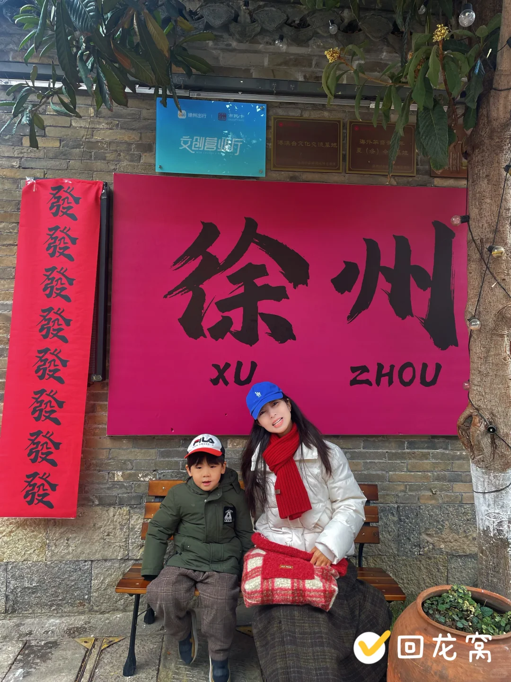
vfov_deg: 67.3
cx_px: 256
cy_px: 341
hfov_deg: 53.1
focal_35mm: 26
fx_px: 512
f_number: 1.6
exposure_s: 1/121
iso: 64
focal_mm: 4.2
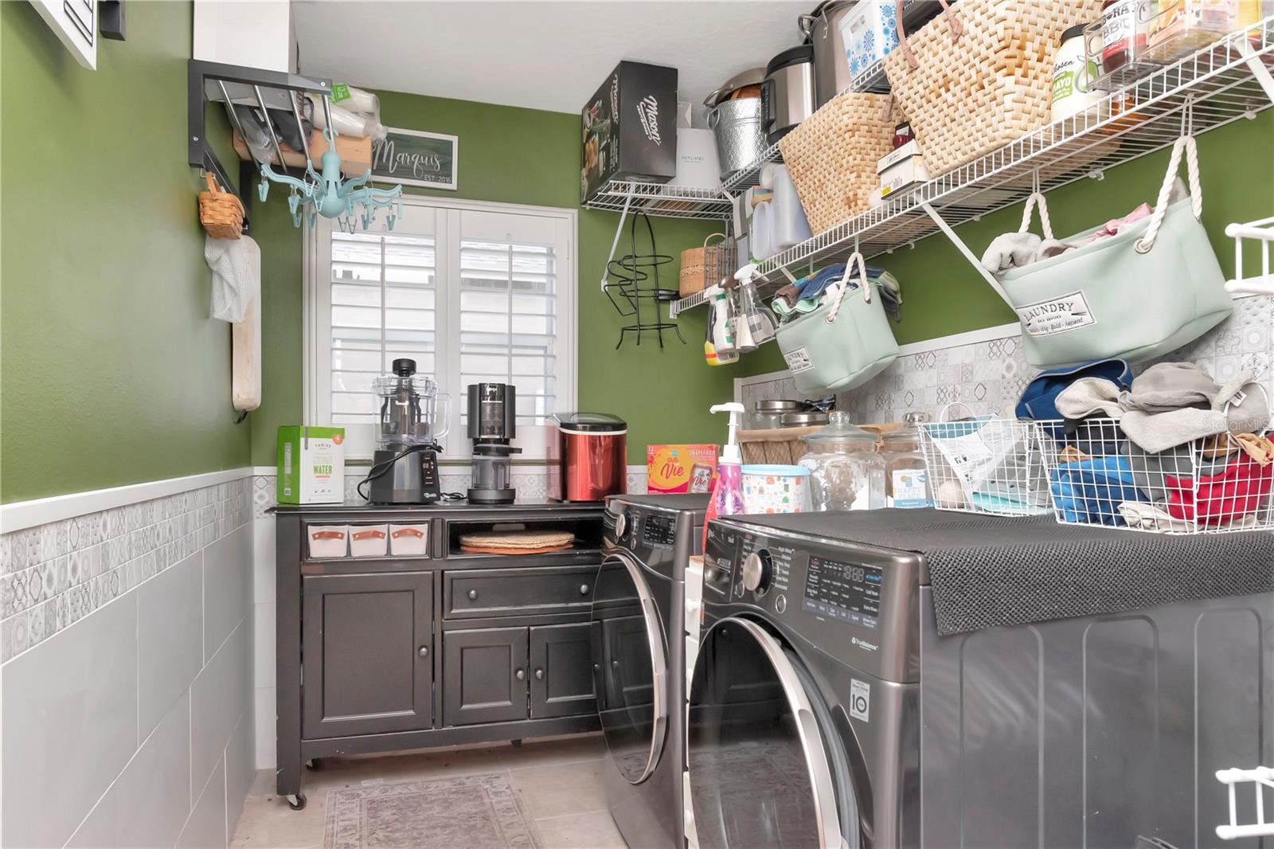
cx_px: 637
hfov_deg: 77.3
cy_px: 424
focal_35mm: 22
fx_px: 796
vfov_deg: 56.1
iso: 500
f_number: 9
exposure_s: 1/200
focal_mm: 15
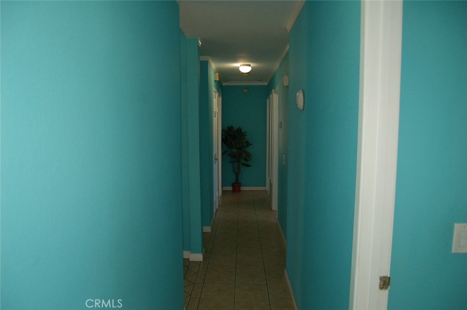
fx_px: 350
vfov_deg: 47.8
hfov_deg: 67.4
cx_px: 234
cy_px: 155
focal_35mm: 27
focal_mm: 18
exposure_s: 1/60
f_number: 3.5
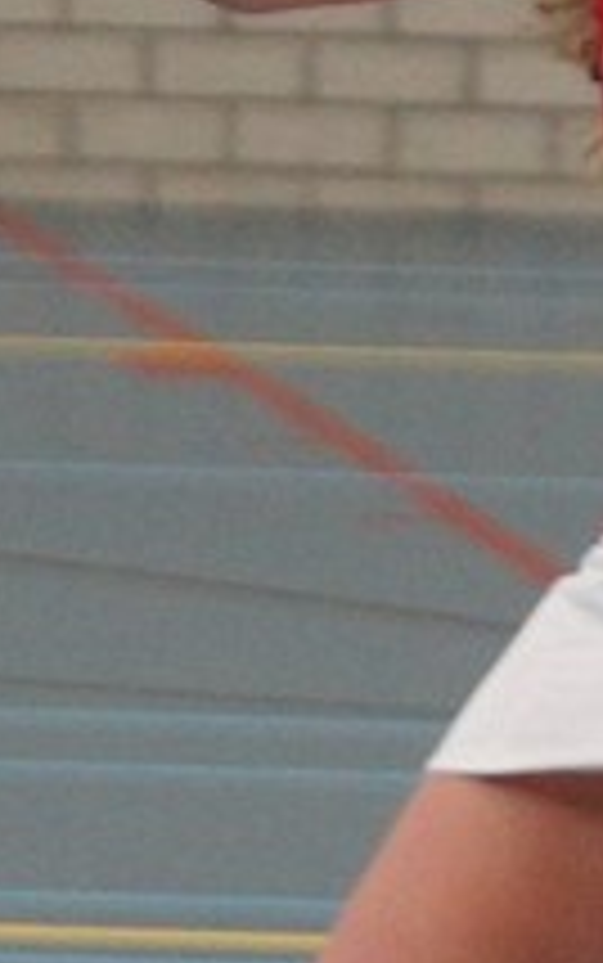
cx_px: -83
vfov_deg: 5.7
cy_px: -27
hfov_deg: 3.6
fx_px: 9584
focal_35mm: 365
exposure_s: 1/250
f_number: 2.8
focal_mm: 50
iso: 800
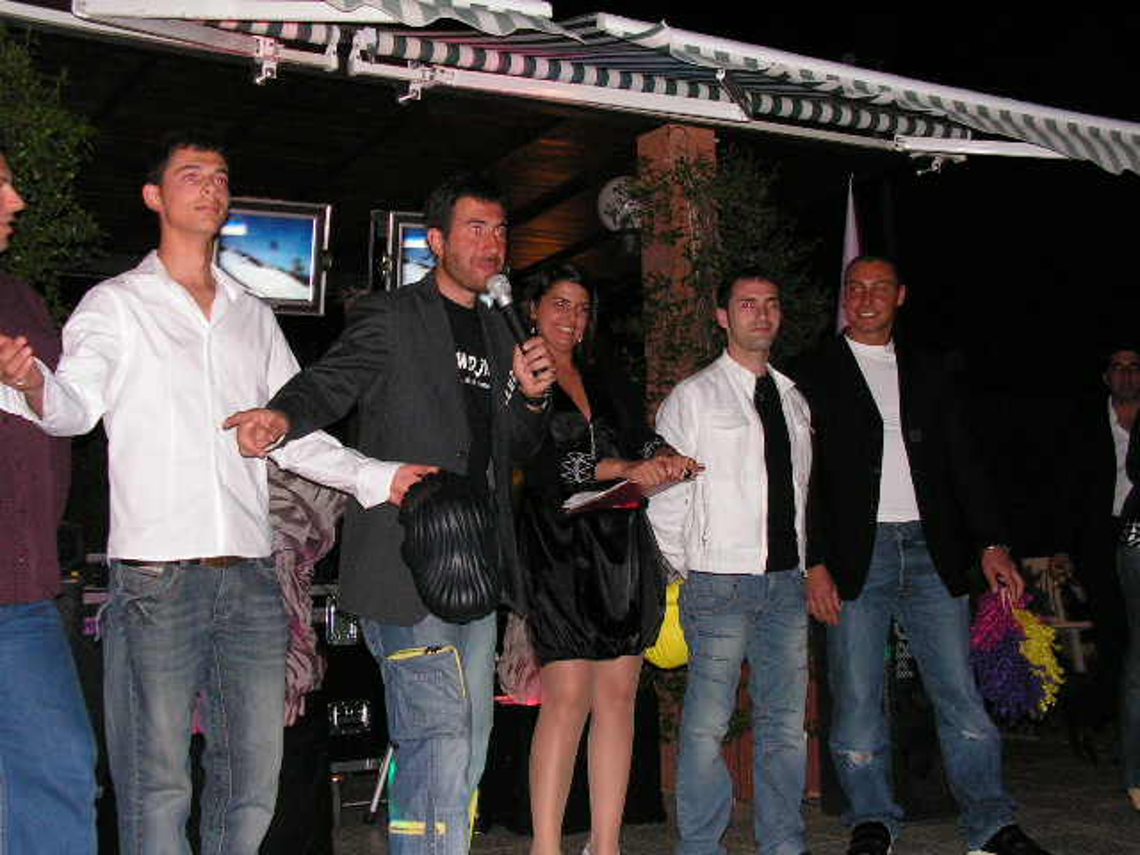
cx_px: 570
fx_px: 1581
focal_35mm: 48
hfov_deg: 39.7
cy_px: 428
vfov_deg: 30.3
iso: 200
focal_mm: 8.1
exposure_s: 1/40
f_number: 3.2
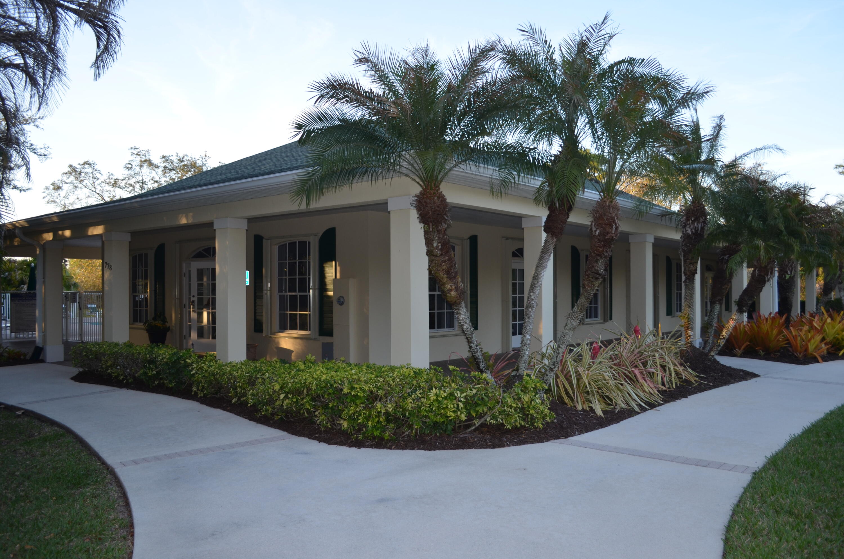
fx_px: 702
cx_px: 422
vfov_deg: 43.4
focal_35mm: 30
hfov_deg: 62.0
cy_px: 280
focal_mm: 20
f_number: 3.8
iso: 160
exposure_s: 1/200
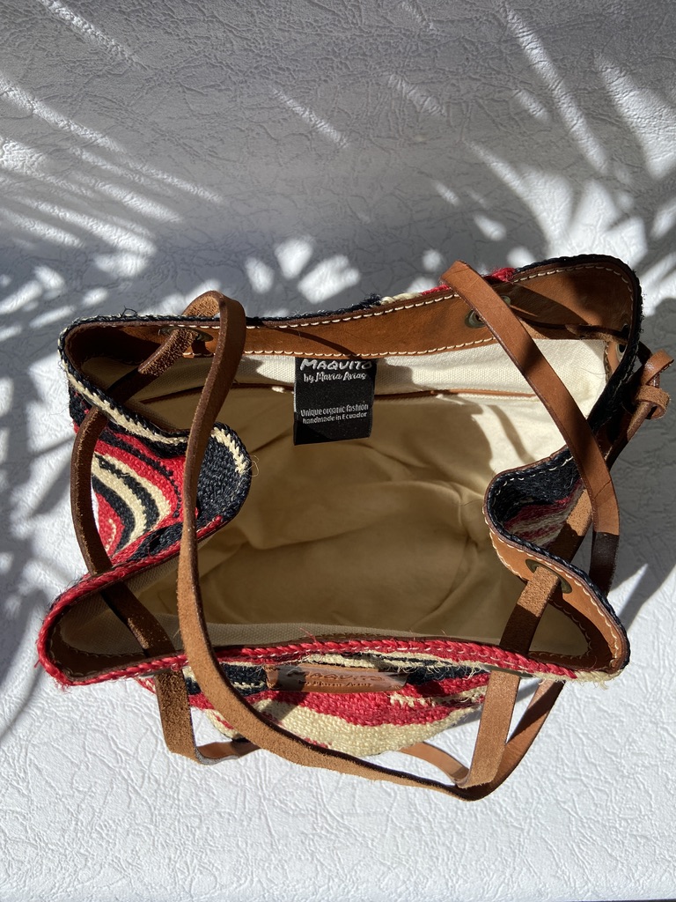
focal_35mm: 26
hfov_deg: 53.1
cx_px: 338
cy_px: 451
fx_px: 677
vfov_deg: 67.3
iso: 32
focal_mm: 4.25
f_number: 1.8
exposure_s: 1/4274
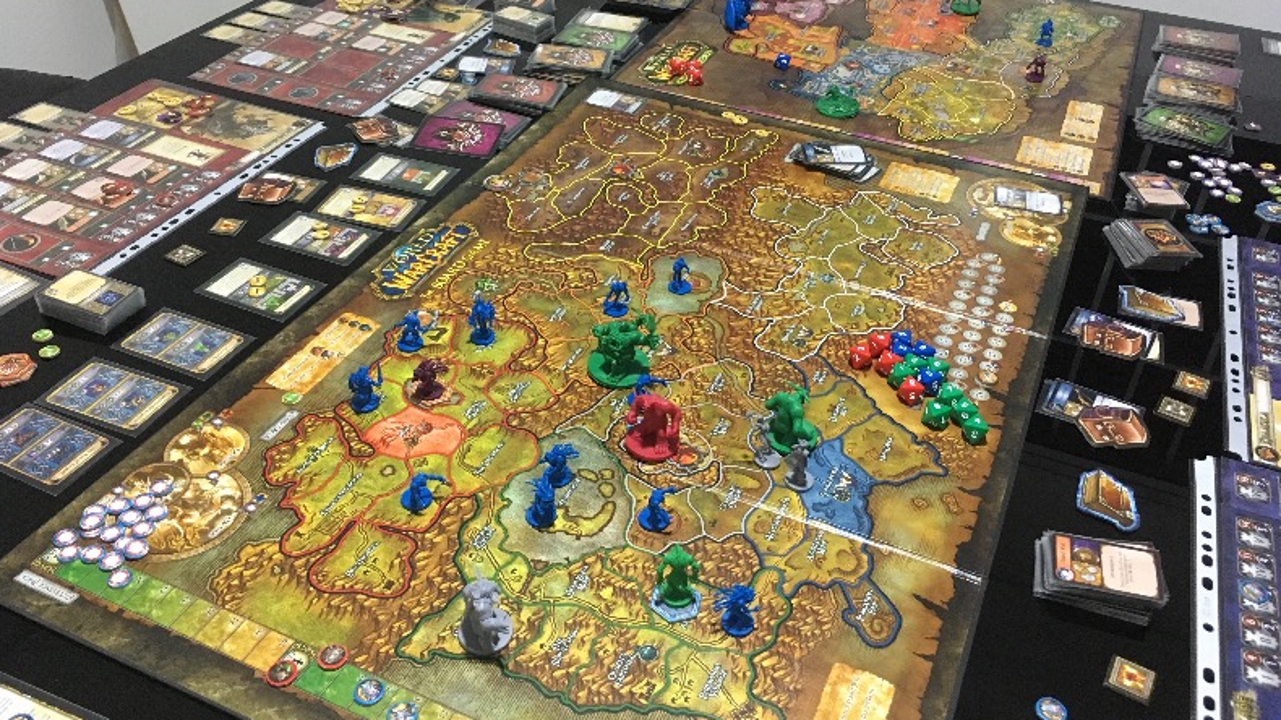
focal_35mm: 32
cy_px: 321
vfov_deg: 36.6
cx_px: 634
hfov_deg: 61.0
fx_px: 1087
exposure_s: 1/20
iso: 200
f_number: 2.2
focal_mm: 4.15
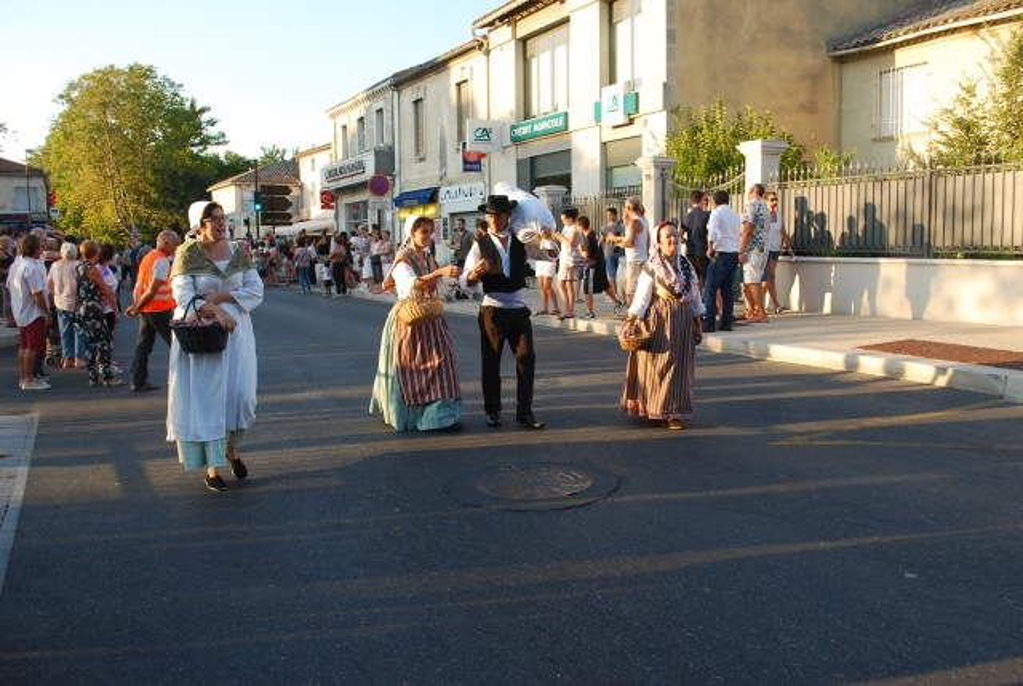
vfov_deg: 40.1
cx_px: 512
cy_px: 343
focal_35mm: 33
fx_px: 939
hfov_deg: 57.1
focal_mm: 22
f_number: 5.6
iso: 160
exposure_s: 1/125
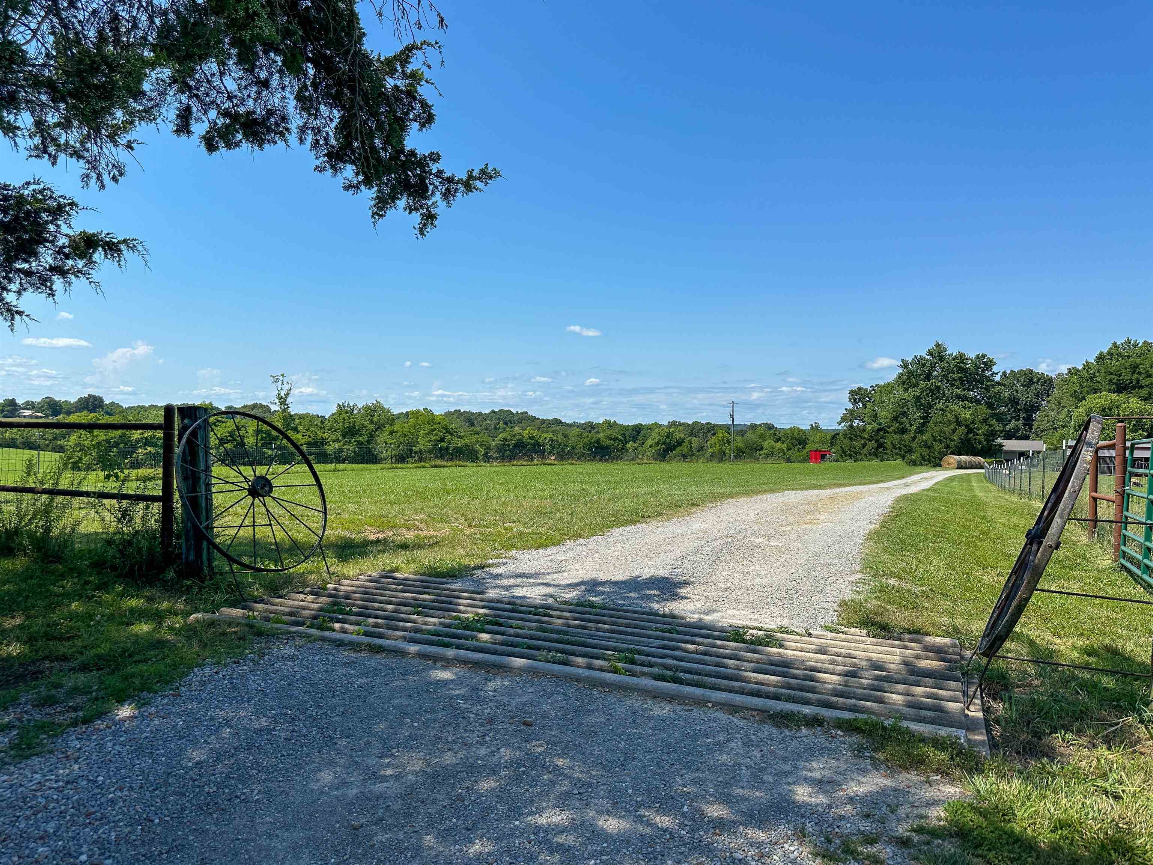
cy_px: 432
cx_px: 576
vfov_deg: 56.8
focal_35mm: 24
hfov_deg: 71.6
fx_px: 799
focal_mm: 6.86
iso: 80
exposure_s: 1/5300
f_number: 1.8
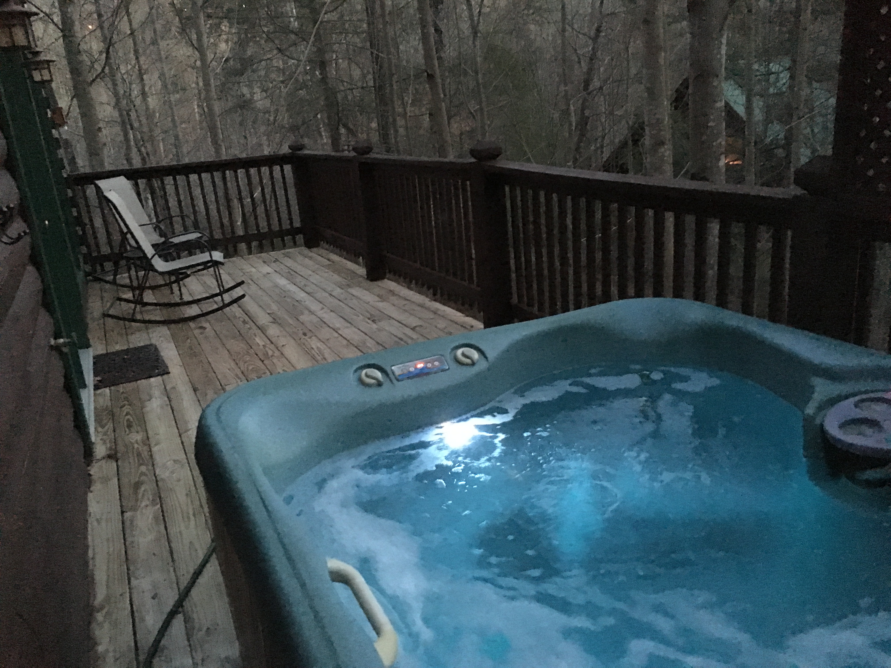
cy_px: 334
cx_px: 446
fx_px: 746
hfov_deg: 61.7
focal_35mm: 29
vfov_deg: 48.2
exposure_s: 1/15
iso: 1600
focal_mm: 4.15
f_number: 2.2
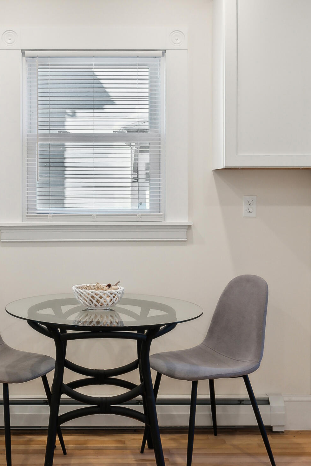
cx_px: 84
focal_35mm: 49
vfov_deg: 40.3
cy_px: 206
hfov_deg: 27.2
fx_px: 635
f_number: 7.1
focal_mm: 24
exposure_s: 1/50
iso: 800
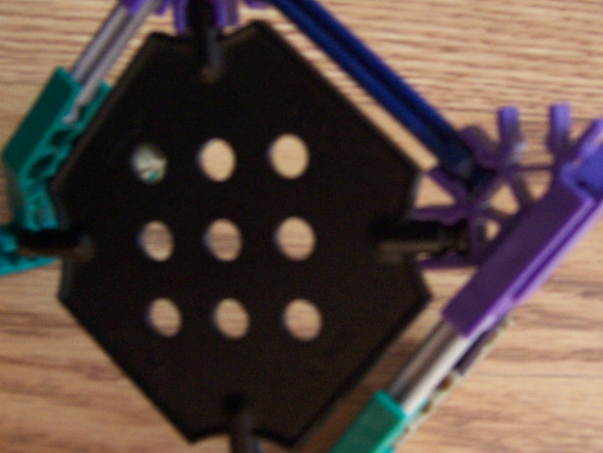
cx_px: 341
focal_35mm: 62
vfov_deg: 23.6
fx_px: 1080
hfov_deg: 31.2
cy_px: 191
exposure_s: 1/10
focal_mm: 5.5
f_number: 3.4
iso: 140
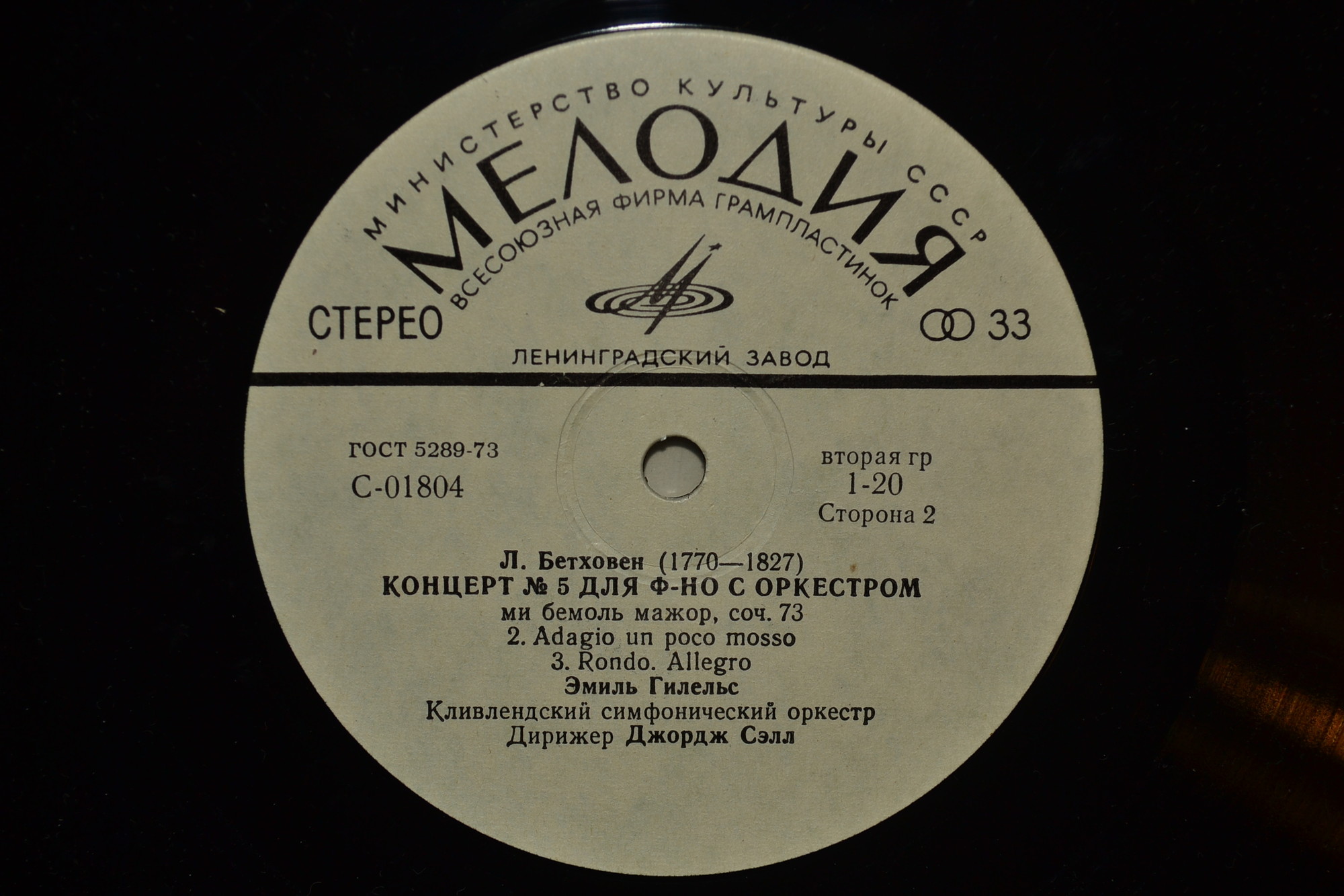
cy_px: 448
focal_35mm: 54
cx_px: 672
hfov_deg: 36.9
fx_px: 2016
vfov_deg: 25.1
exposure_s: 1/60
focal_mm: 36
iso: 100
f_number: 5
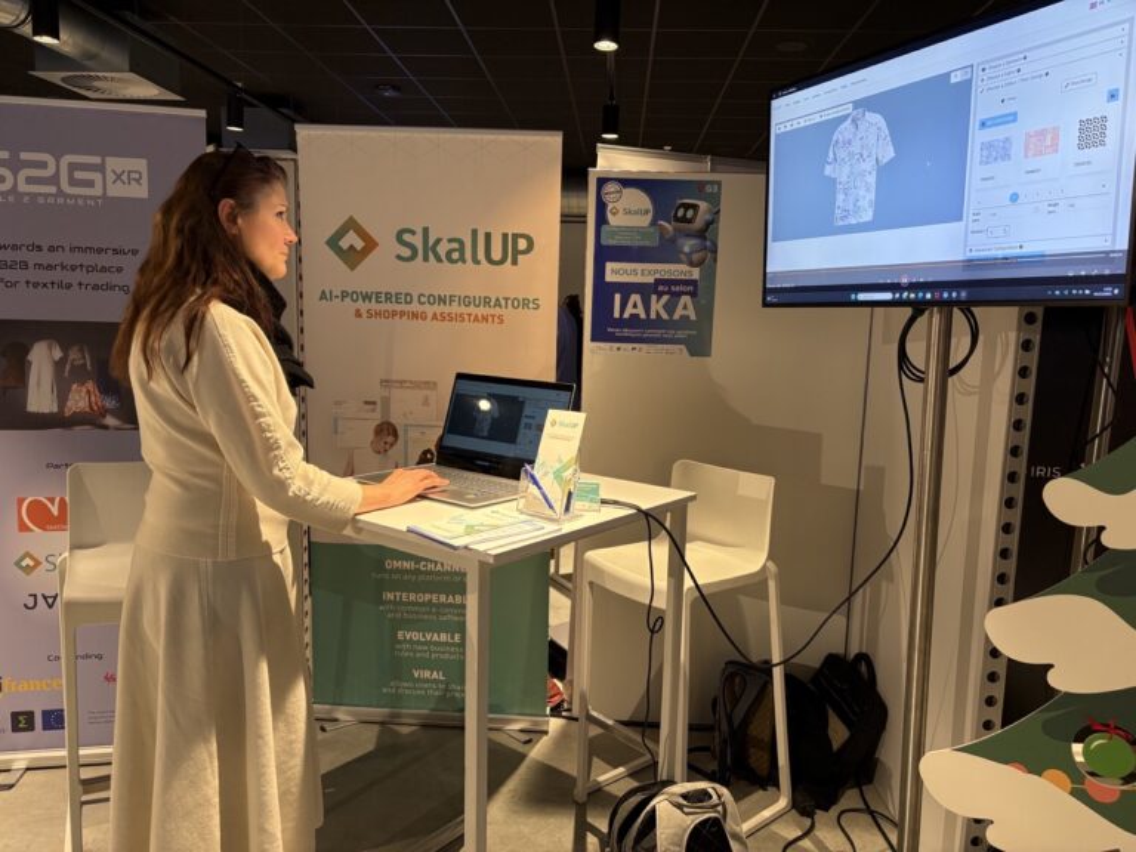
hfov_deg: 67.3
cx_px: 568
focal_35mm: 26
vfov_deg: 53.1
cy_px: 426
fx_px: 853
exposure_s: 1/100
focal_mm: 5.96
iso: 160
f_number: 1.6
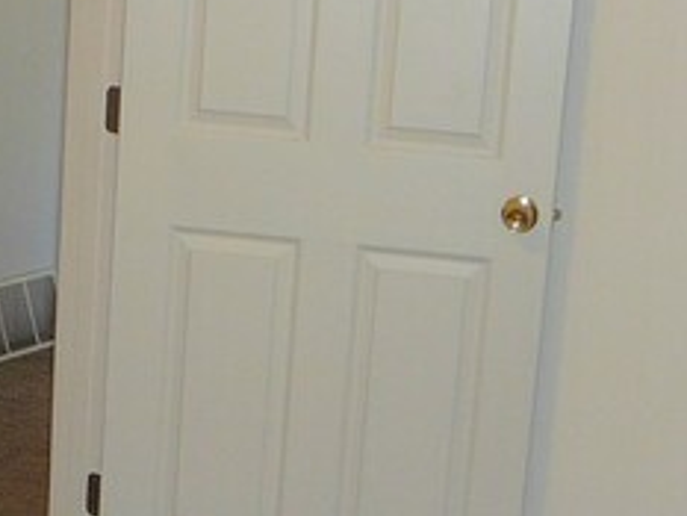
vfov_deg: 15.4
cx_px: 215
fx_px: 1906
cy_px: 330
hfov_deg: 20.3
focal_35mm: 96
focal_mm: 5.2
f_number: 2.8
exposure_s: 1/30
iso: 125
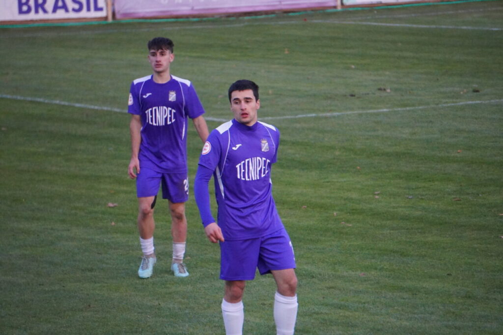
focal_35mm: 315
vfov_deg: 4.4
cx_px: 252
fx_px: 4398
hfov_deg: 6.5
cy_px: 168
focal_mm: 210
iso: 6400
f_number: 6.3
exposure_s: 1/400
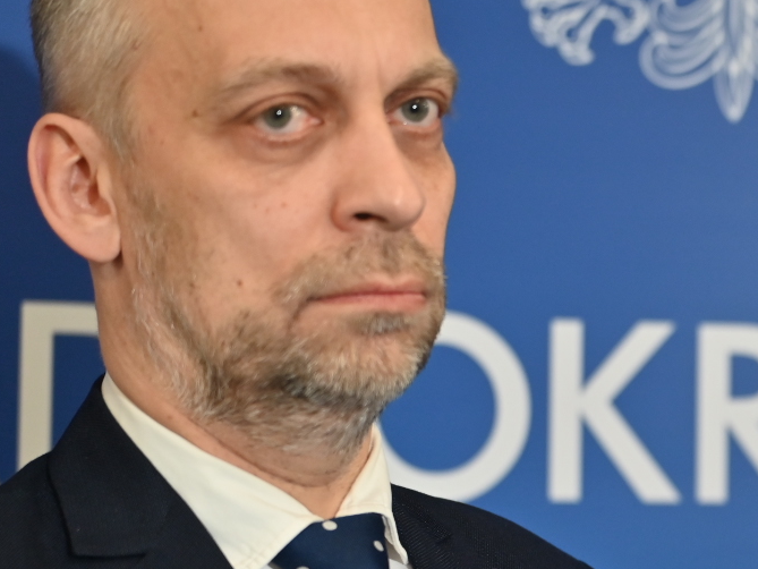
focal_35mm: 163
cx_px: 806
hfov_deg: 12.0
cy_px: 418
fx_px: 3570
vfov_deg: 9.1
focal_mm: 70
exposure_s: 1/200
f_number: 2.8
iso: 720
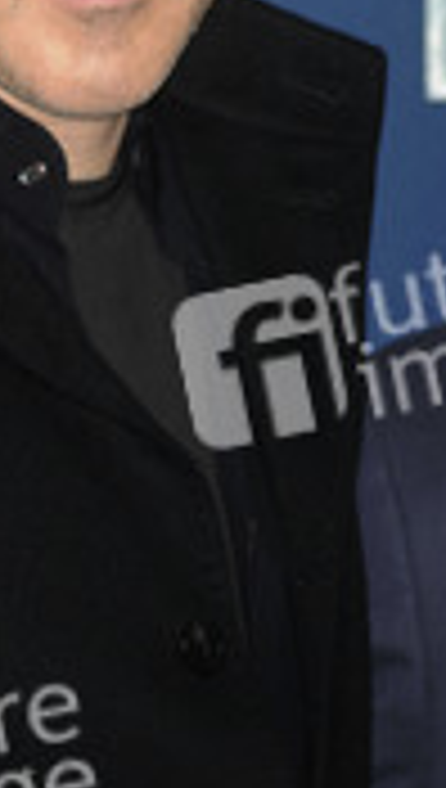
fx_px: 14988
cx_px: -5
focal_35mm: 716
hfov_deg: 1.7
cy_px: 117
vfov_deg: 3.0
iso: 800
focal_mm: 300
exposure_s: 1/125
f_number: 5.6
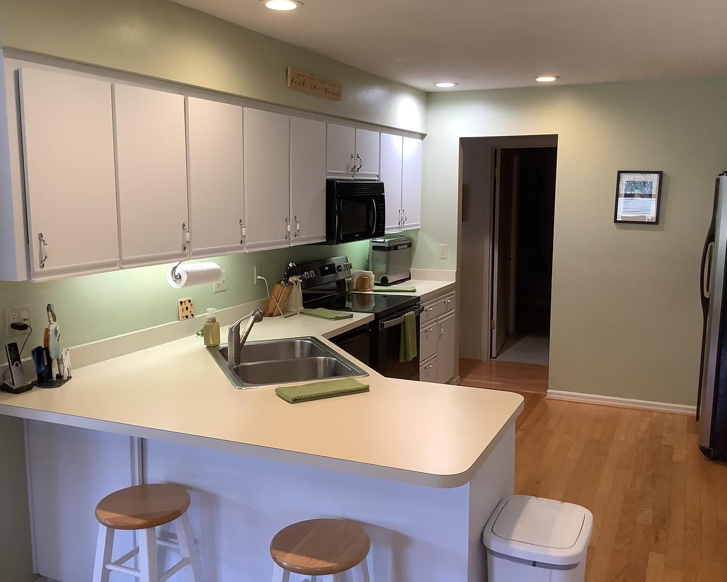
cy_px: 290
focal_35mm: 33
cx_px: 385
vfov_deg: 44.6
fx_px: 710
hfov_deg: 54.2
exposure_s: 1/60
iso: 125
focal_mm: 3.3
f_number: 2.4
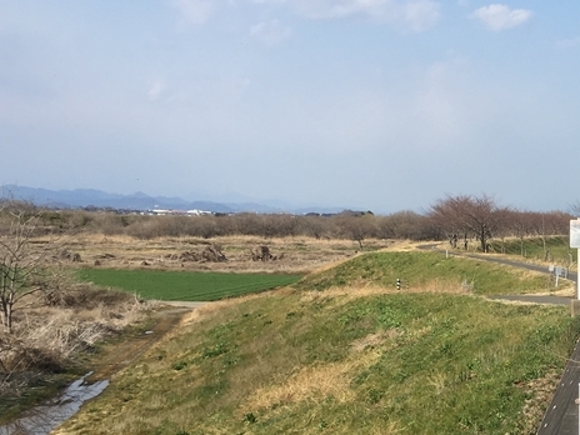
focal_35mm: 75
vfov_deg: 19.5
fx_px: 1257
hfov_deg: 23.8
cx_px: 689
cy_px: 322
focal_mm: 4.15
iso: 25
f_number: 2.2
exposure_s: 1/1570
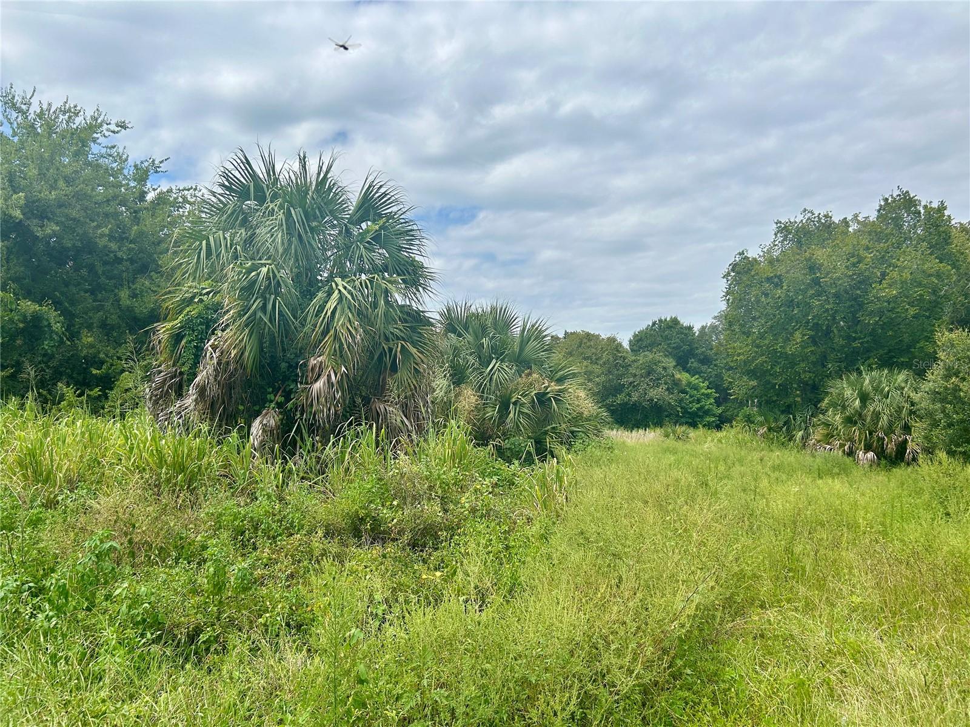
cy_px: 364
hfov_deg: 67.3
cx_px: 485
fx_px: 729
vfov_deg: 53.1
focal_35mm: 26
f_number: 1.5
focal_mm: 5.7
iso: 50
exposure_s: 1/5319
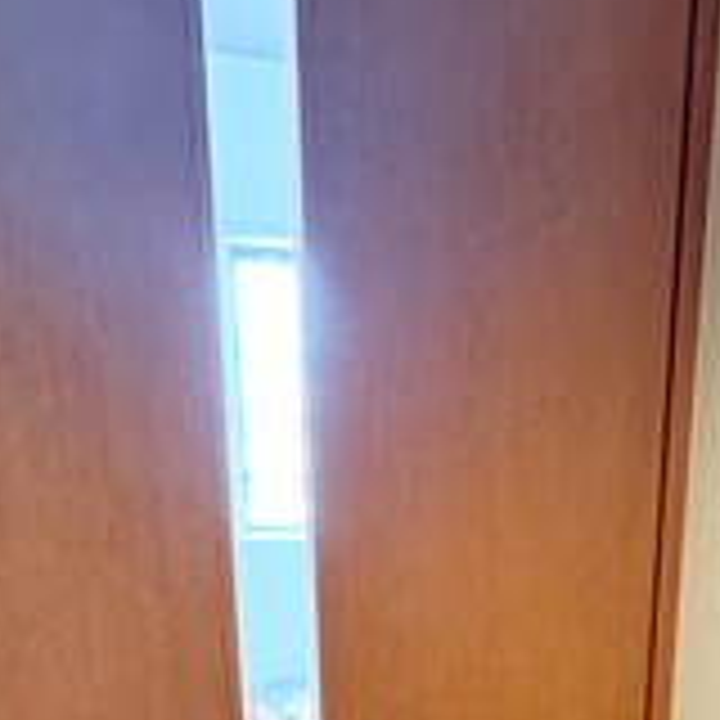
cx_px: 497
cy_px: 963
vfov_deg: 26.3
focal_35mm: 54
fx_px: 1271
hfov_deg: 31.3
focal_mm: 2.22
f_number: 2.2
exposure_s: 1/50
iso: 800
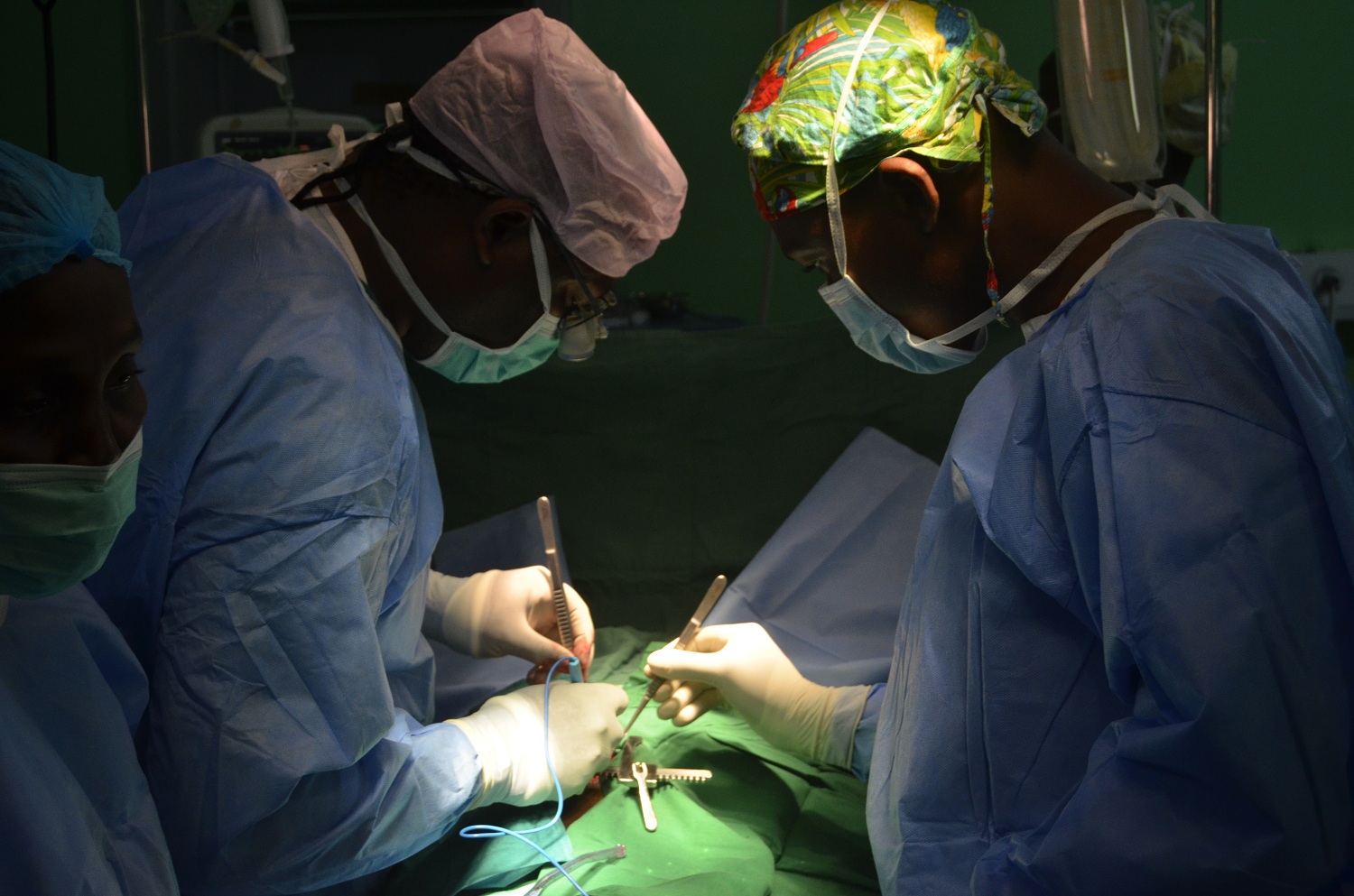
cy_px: 448
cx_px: 677
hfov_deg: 35.1
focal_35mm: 57
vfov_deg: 23.7
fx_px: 2139
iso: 800
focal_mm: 38
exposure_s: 1/100
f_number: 5
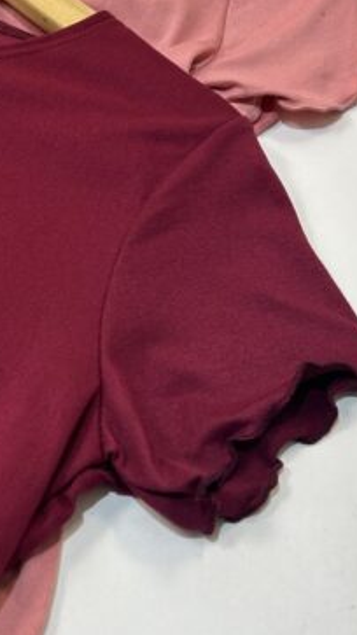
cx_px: 33
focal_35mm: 52
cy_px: 258
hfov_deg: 22.5
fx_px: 876
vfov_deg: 39.7
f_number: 1.5
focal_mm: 5.7
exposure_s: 1/100
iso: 125
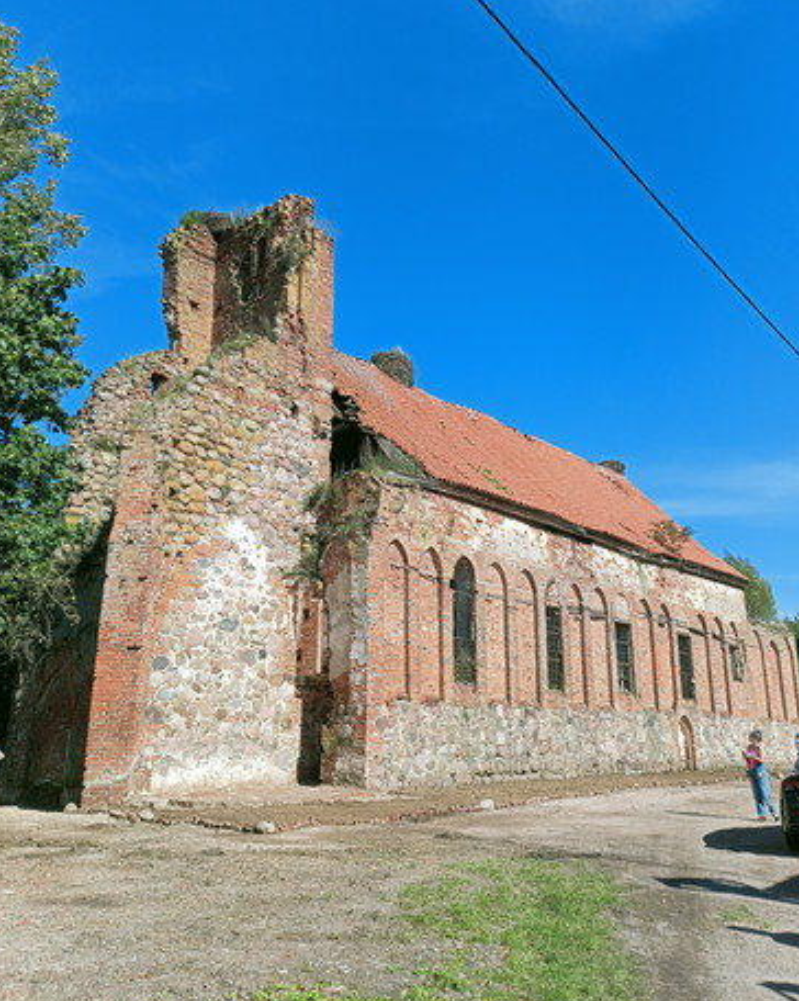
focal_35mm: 30
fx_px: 888
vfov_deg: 58.8
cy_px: 472
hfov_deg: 48.4
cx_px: 403
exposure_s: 1/2445
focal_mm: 4.69
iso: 112
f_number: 1.8
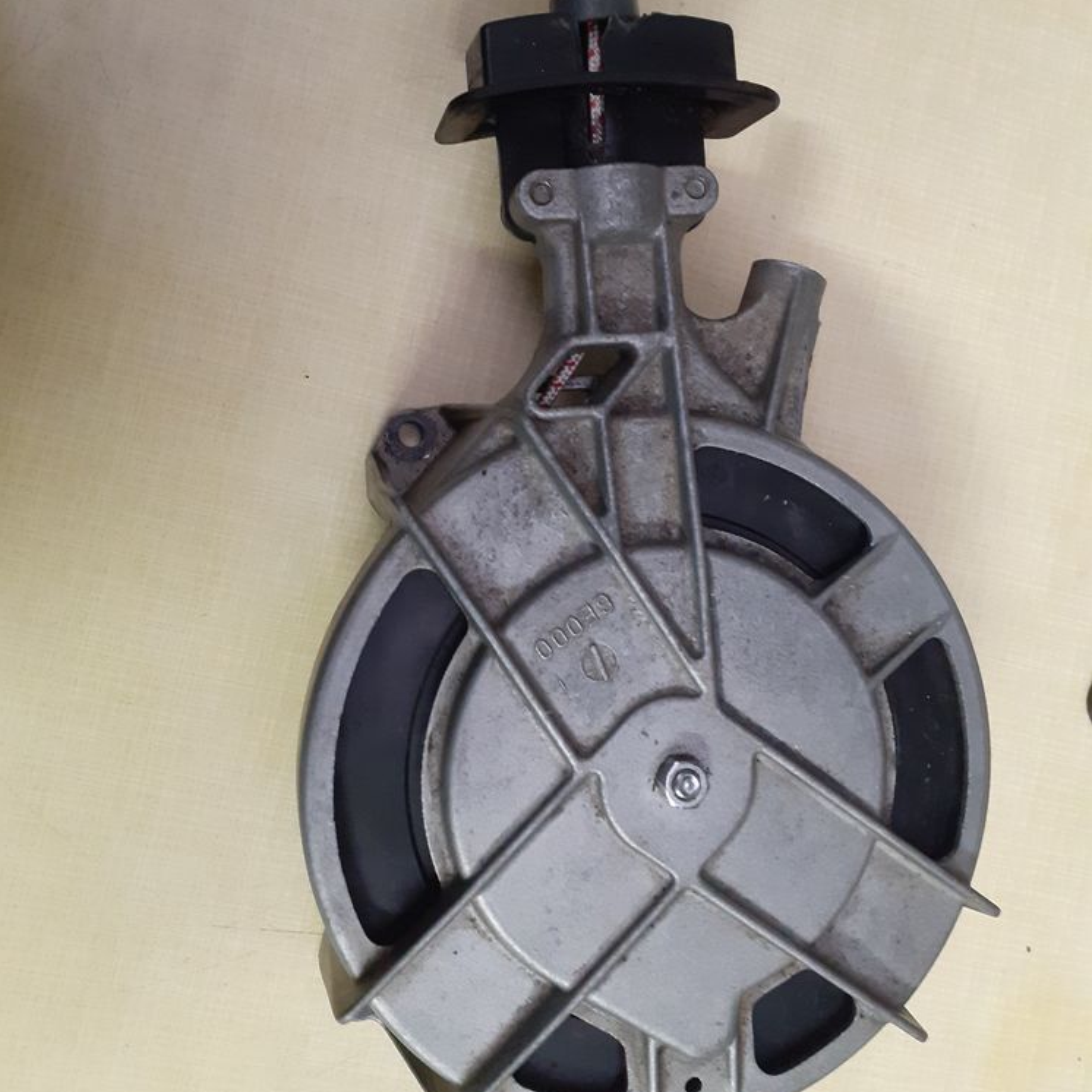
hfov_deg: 51.1
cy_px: 464
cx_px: 545
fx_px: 1142
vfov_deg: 50.9
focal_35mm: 32
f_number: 1.9
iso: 320
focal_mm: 3.6
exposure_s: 1/25
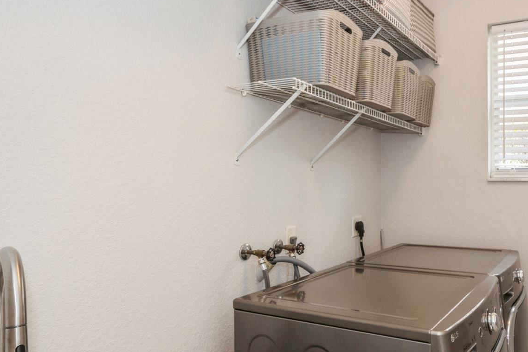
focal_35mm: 27
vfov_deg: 47.8
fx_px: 396
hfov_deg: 65.3
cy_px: 192
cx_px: 359
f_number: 5
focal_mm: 10
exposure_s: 1/60
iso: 250
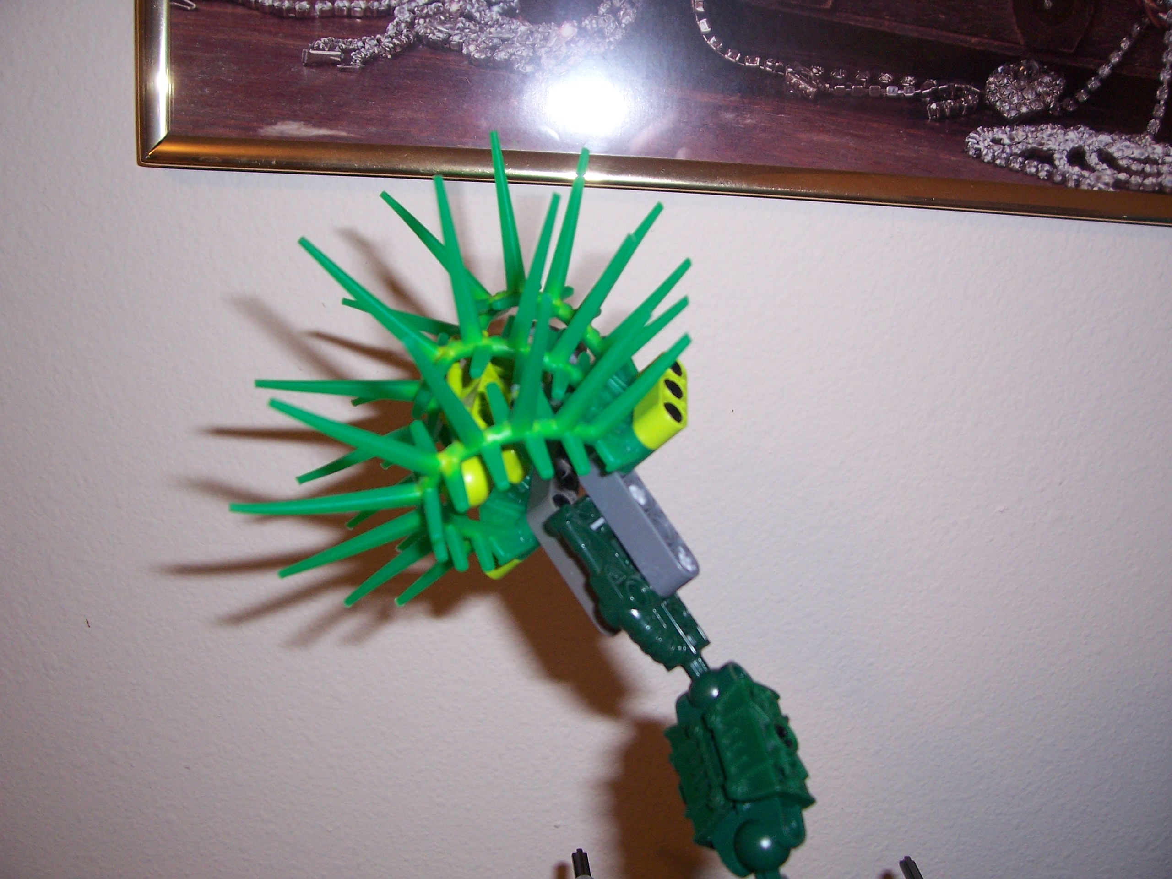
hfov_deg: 54.0
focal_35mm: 34
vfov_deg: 41.8
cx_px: 586
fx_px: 1151
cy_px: 440
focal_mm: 5.6
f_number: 2.7
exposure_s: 1/60
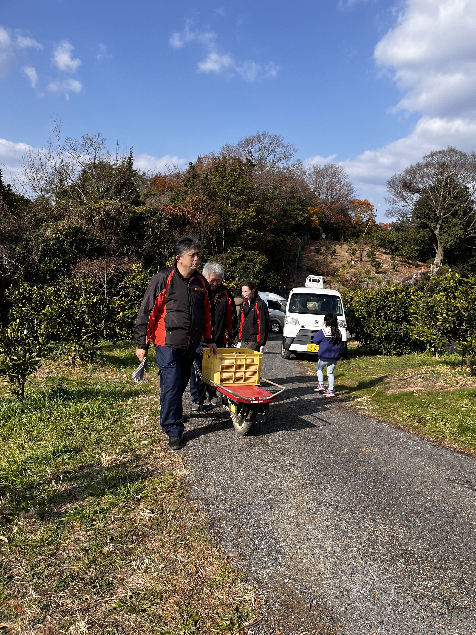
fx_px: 477
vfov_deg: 67.3
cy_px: 318
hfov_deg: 53.1
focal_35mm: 26
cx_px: 238
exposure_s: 1/2755
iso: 50
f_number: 1.6
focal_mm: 5.1
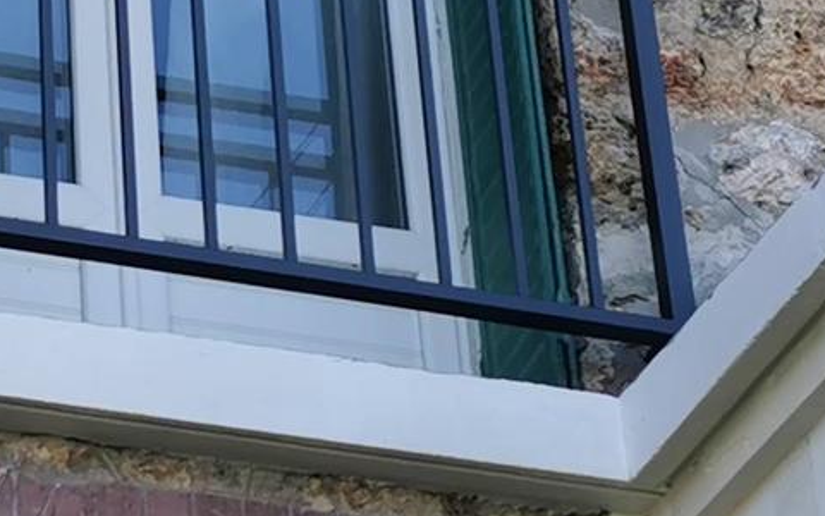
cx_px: 186
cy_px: 146
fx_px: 4002
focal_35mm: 178
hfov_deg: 11.7
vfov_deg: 7.4
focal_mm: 5.56
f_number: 1.6
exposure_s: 1/1151
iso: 50
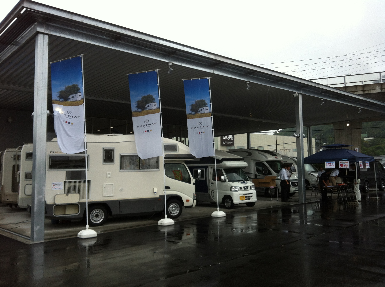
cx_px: 192
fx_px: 389
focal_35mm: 35
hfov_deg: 52.7
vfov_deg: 40.6
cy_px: 144
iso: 80
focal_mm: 3.85
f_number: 2.8
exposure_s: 1/457
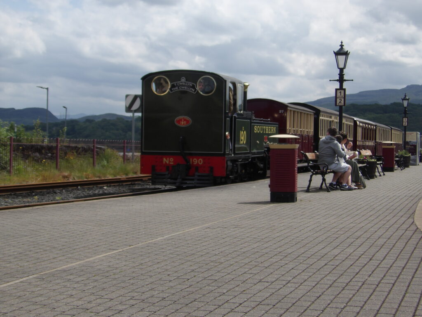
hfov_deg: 23.8
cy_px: 158
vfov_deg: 18.0
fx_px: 1000
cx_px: 211
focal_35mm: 82
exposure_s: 1/808
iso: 100
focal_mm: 14.7
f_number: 4.6
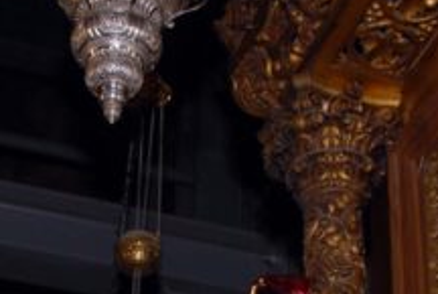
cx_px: 160
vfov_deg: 14.0
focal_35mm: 96
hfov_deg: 21.1
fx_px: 1170
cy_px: 337
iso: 100
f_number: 4
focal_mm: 18
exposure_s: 1/60
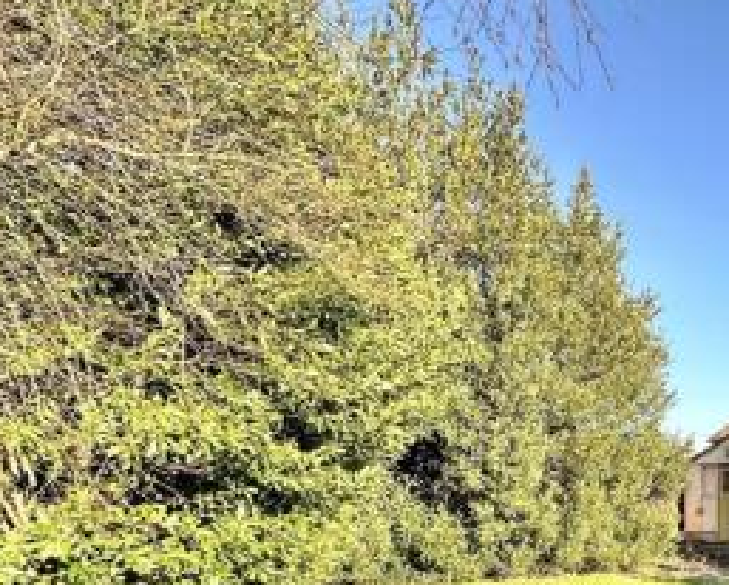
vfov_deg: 41.5
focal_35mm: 31
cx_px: 762
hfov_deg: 45.9
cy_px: 575
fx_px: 669
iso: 40
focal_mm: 2.22
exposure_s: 1/288
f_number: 2.2
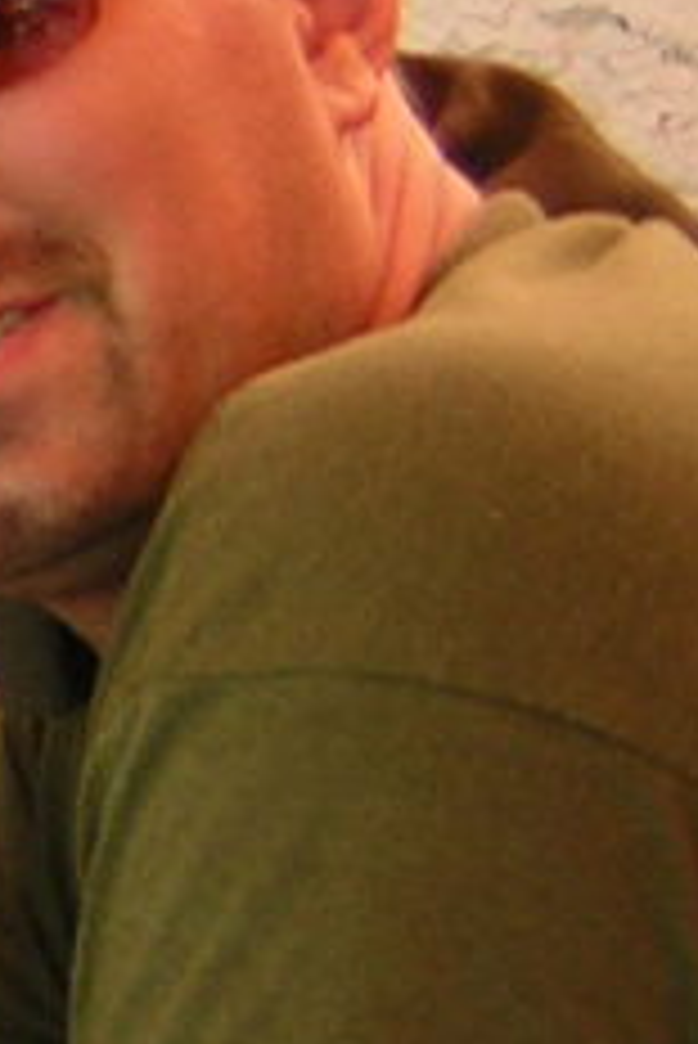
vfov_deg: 12.4
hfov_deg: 7.8
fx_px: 4791
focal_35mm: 165
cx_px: -860
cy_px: 482
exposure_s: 1/111
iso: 50
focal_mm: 4.7
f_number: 2.6
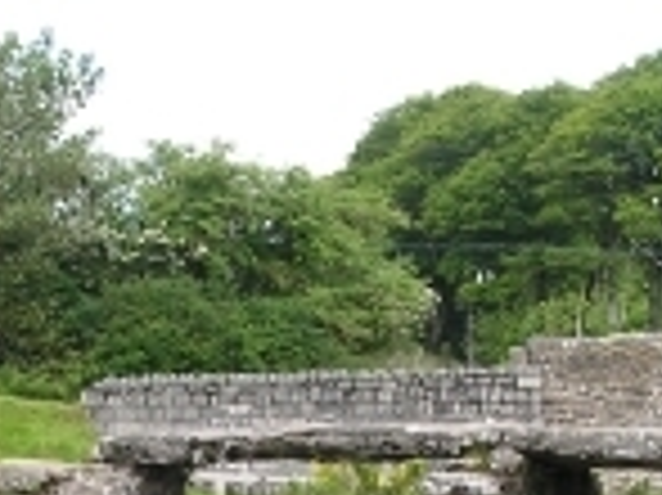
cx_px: 95
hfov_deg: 12.7
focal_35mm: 155
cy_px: 718
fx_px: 2962
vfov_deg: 9.3
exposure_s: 1/180
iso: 100
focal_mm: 7.8
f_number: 5.6
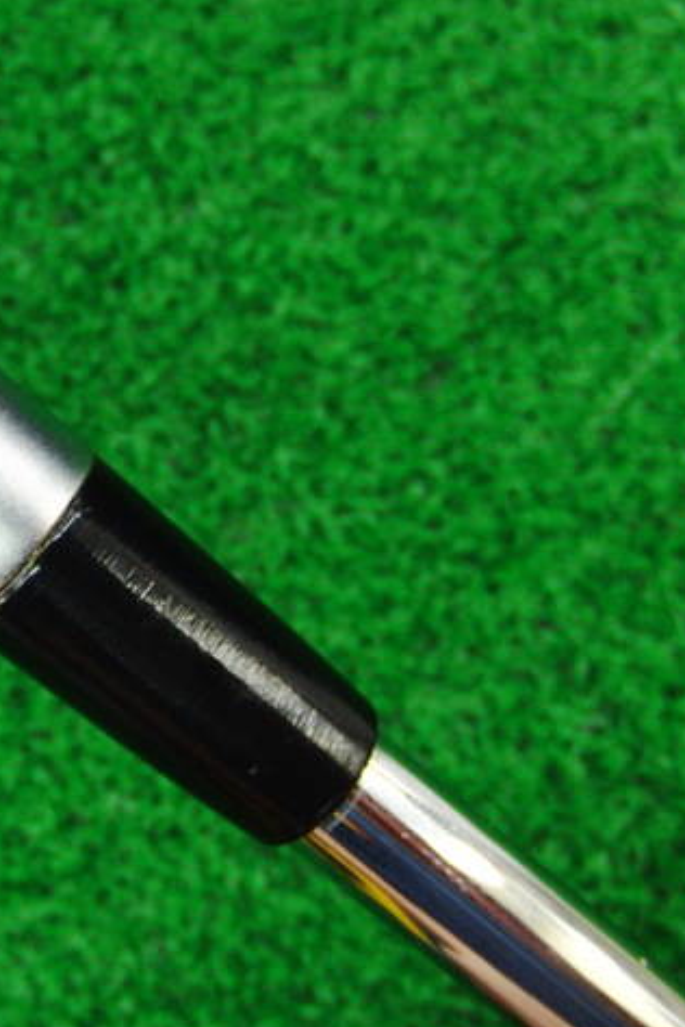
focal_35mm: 52
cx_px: 54
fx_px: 1484
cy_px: 518
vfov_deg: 38.2
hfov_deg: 25.1
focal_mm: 6.42
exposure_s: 1/40
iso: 400
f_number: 3.6
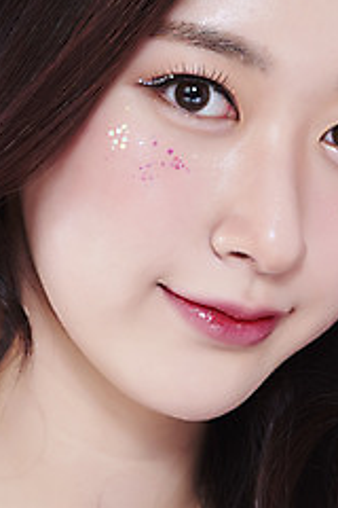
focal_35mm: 175
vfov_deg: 11.7
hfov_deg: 7.8
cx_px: 219
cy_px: 169
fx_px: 2464
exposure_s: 1/125
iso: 64
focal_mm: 105
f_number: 11
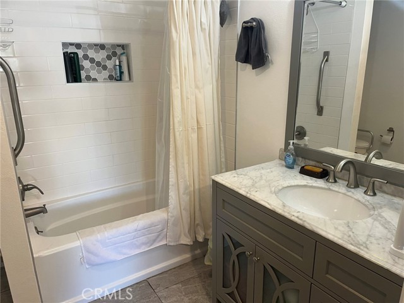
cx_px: 202
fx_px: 303
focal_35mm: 26
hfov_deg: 67.3
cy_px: 152
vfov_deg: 53.1
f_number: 1.6
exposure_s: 1/60
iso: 160
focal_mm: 5.1
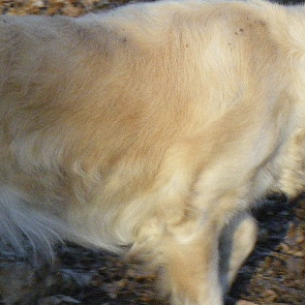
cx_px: 122
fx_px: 3130
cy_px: 154
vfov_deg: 5.6
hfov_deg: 5.6
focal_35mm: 314
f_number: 5.5
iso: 400
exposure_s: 1/250
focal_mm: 25
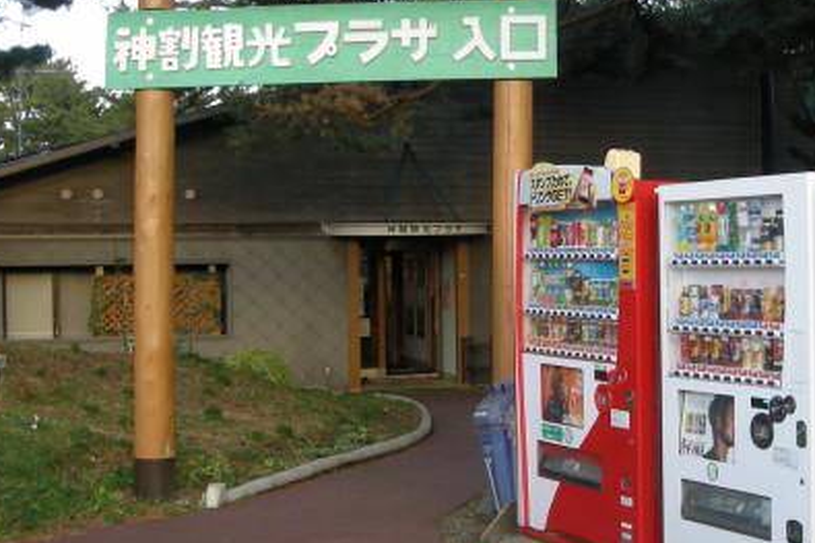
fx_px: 1335
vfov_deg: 23.0
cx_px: 598
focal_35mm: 59
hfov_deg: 33.4
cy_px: 268
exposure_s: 1/50.2
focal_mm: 5.7
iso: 60
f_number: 2.8
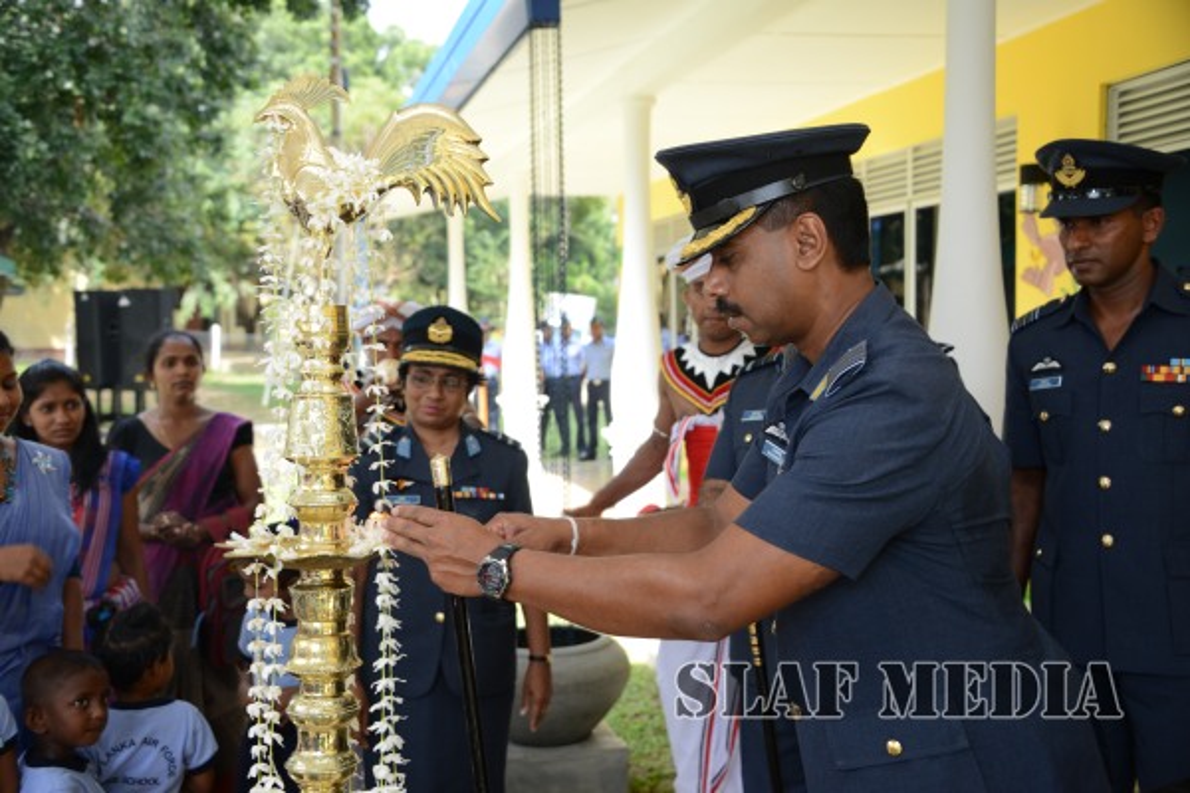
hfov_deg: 46.4
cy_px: 396
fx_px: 1388
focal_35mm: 42
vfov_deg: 31.9
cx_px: 595
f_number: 5
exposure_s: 1/125
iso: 200
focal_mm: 42
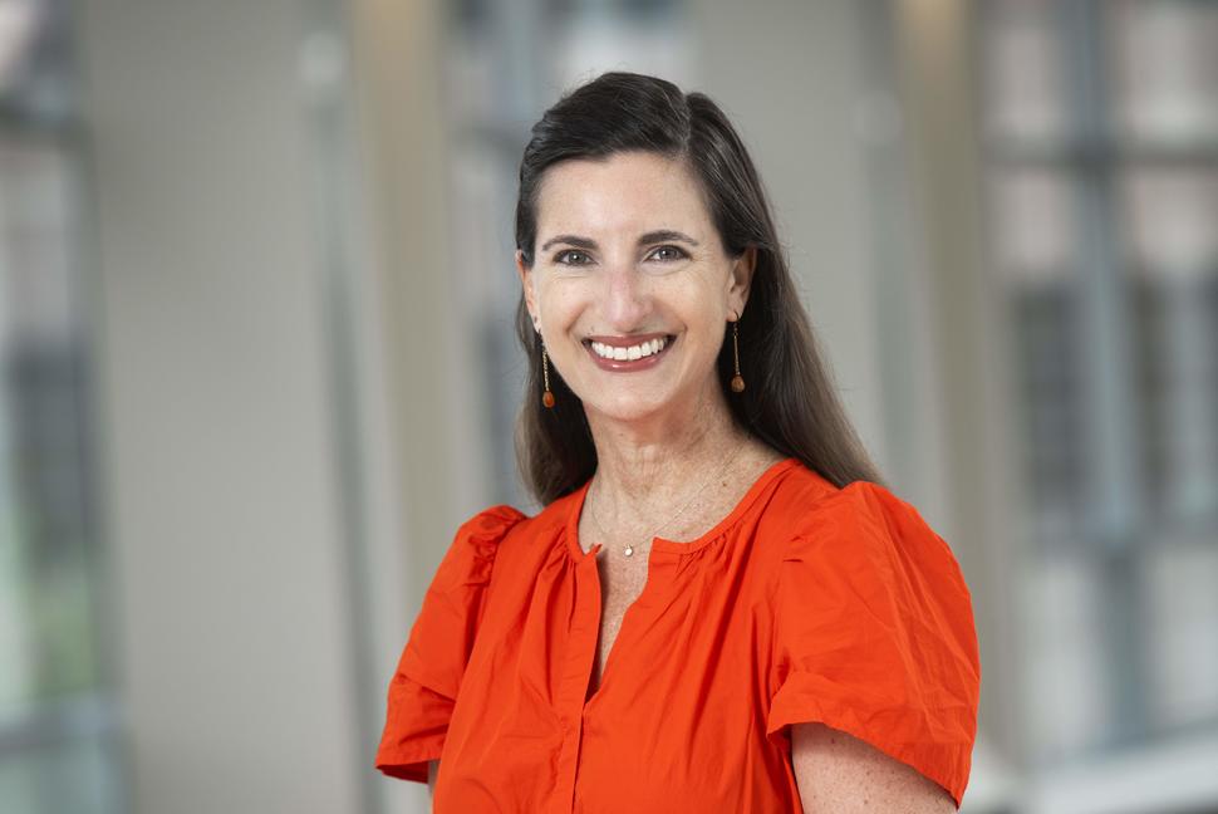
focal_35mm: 200
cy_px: 407
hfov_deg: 10.3
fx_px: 6770
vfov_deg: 6.9
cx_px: 609
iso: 250
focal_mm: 200
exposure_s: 1/125
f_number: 4.5
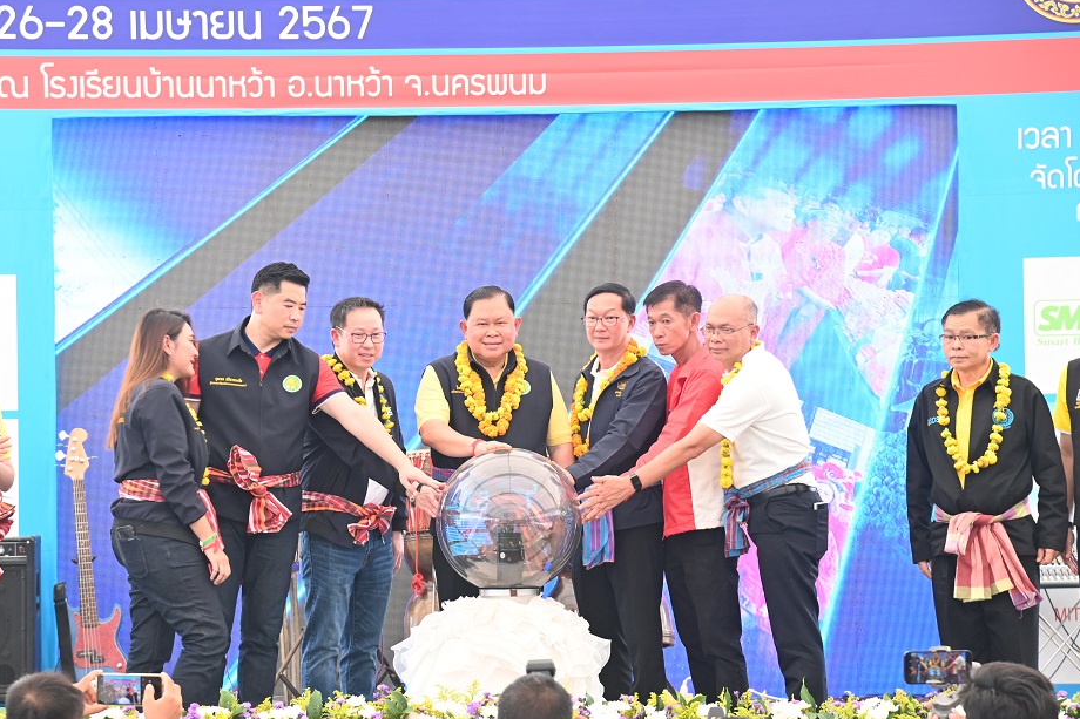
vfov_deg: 9.7
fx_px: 4259
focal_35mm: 142
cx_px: 468
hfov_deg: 14.4
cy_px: 384
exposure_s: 1/160
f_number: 6.3
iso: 1400
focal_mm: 120
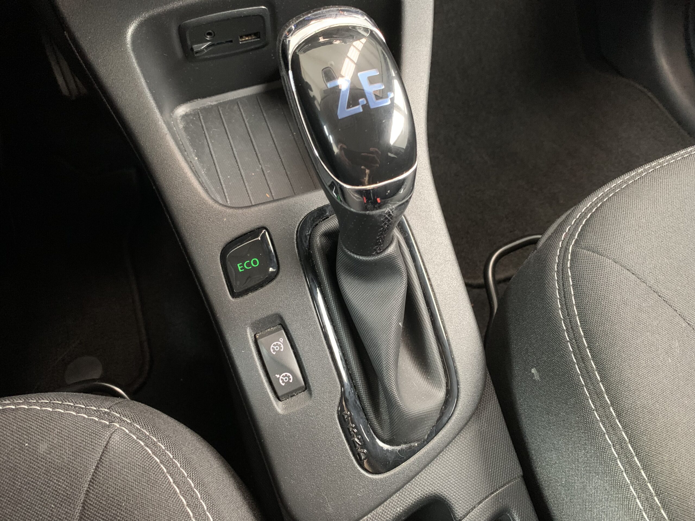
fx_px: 522
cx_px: 348
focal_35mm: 26
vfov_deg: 53.1
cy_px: 260
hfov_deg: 67.3
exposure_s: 1/30
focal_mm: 4.25
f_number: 1.8
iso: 500
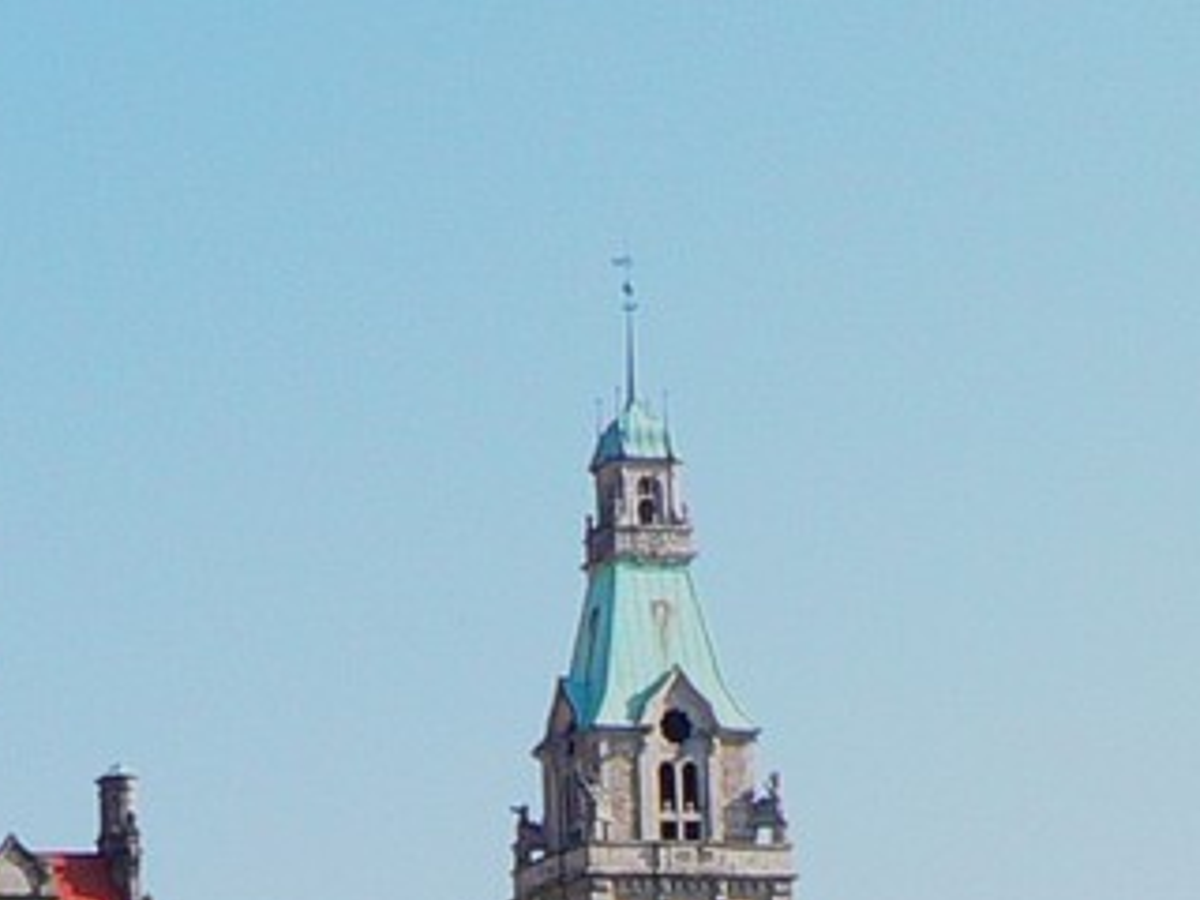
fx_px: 5616
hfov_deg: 12.2
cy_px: 1601
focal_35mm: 162
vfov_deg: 8.8
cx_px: 544
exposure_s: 1/400
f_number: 5
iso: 100
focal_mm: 6
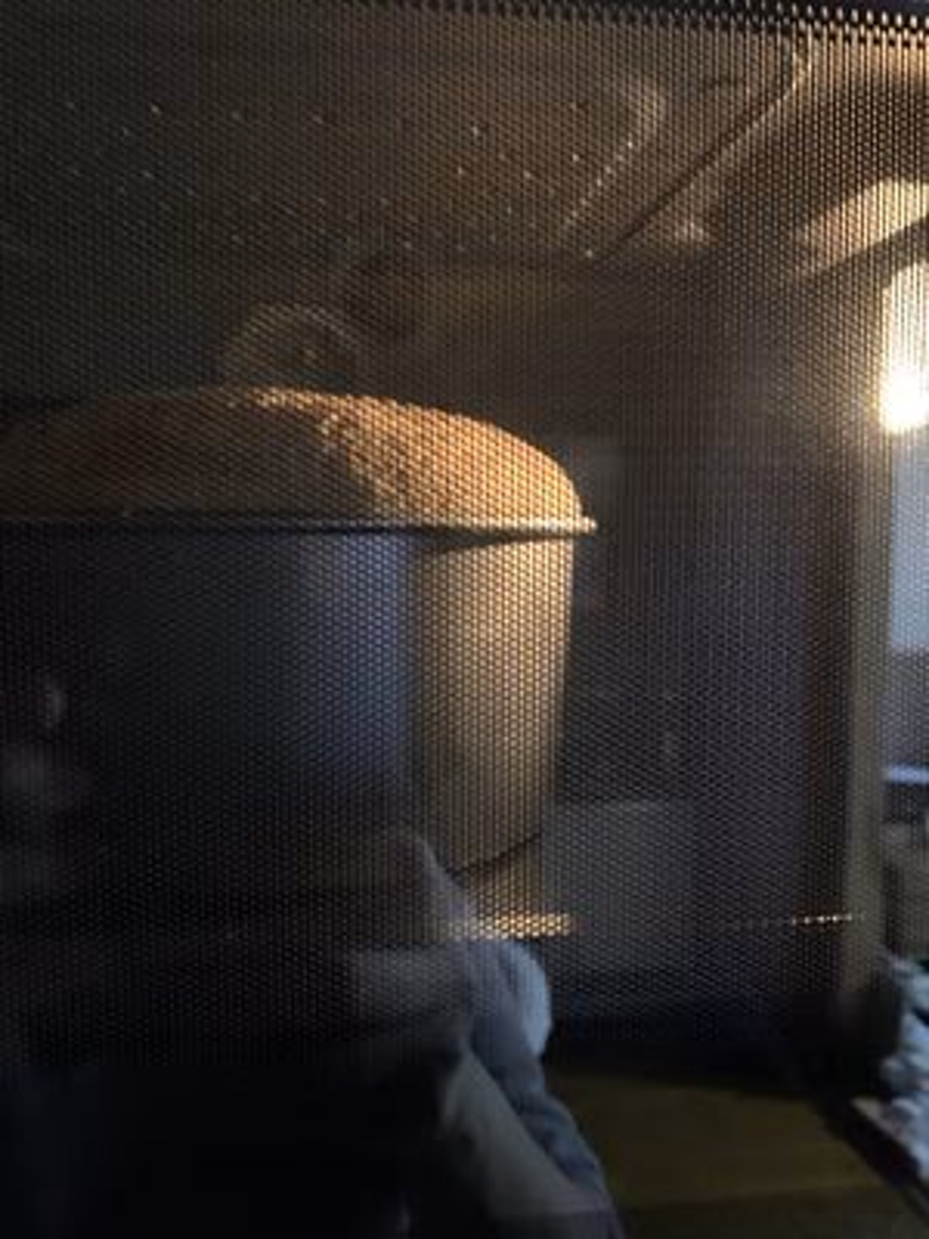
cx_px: 464
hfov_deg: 53.1
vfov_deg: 67.3
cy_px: 620
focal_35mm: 26
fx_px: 930
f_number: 1.8
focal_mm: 4.25
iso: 1600
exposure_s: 1/15
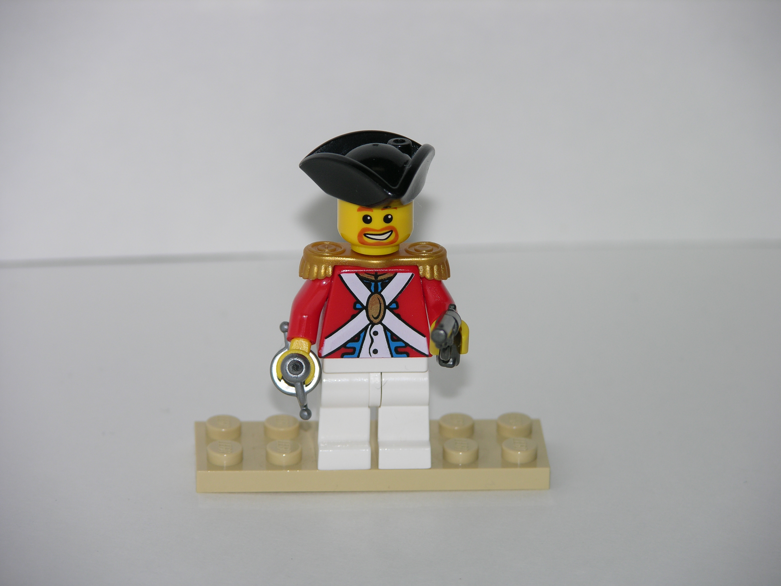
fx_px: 4964
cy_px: 293
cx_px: 390
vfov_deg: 6.8
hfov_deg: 9.0
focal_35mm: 220
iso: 50
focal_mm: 56.7
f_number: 4.1
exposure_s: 1/253
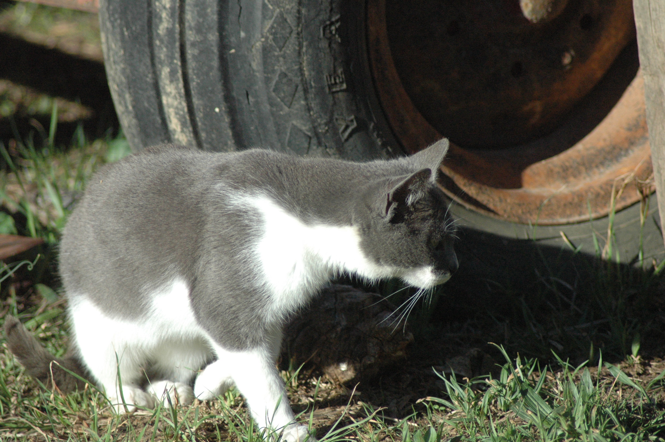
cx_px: 332
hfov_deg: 4.6
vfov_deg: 3.0
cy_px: 221
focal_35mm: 450
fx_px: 8305
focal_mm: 300
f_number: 6.3
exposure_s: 1/2500
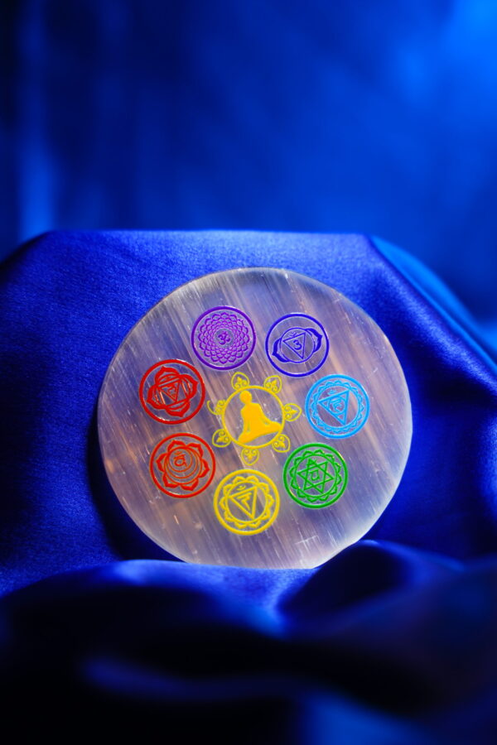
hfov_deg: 19.5
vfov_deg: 28.8
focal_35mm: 70
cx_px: 248
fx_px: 1449
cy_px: 372
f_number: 2.8
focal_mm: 70
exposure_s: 1/100
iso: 320
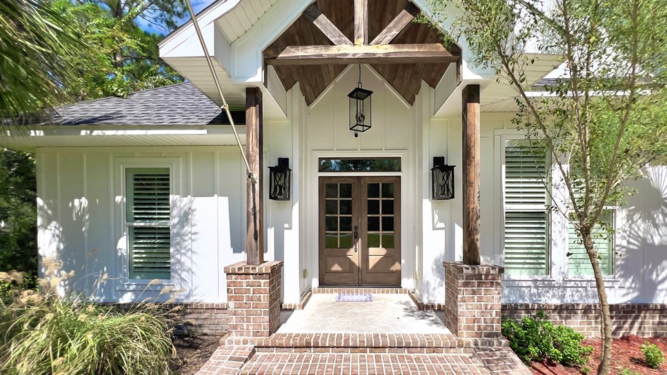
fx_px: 265
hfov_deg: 102.9
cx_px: 350
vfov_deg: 69.7
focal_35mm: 15
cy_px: 227
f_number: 1.8
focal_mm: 1.57
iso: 32
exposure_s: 1/2016
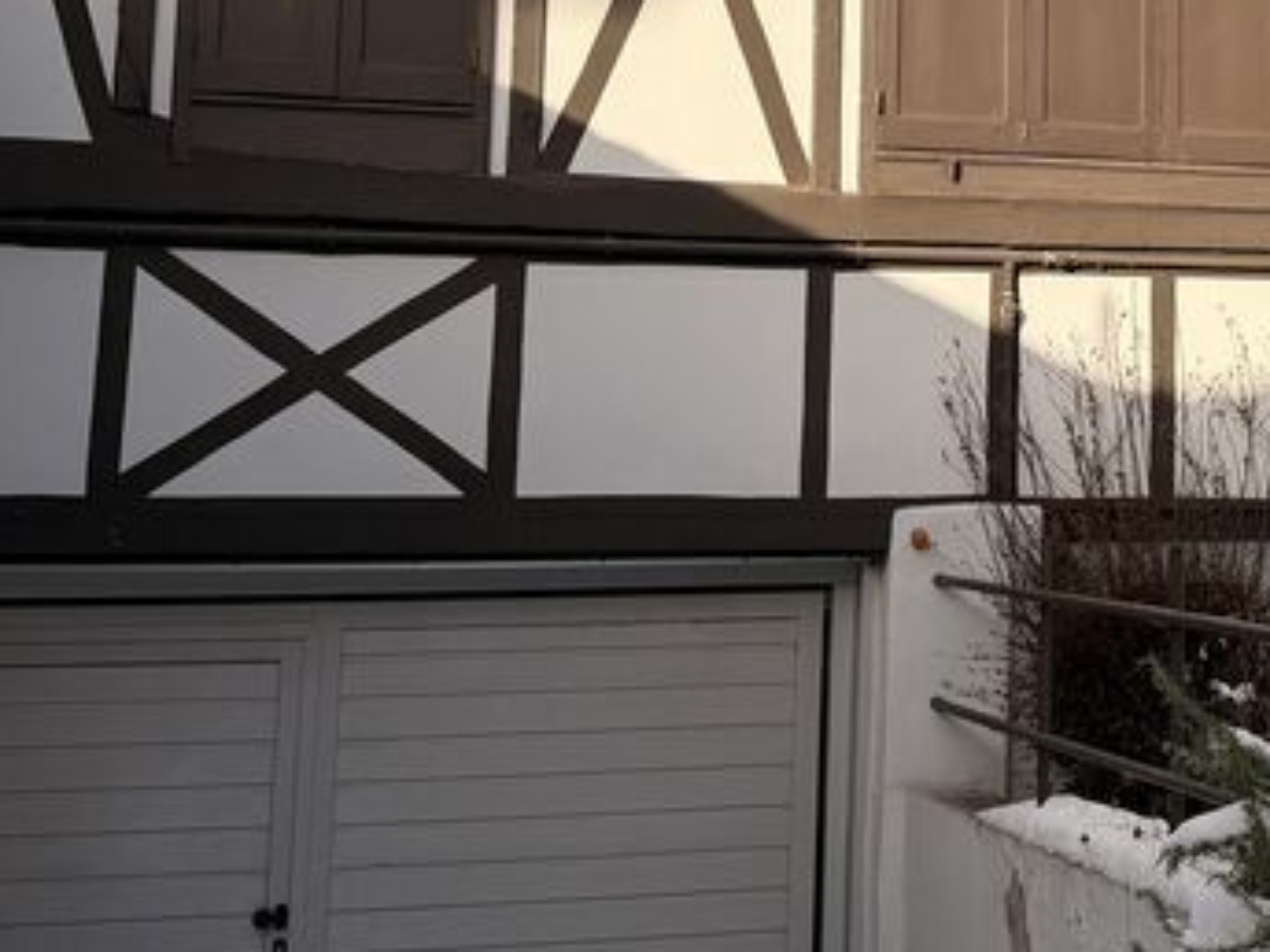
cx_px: 1167
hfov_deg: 27.8
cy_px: 107
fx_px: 2458
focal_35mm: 67
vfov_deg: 21.5
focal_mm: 6.76
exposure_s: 1/3759
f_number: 1.78
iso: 80
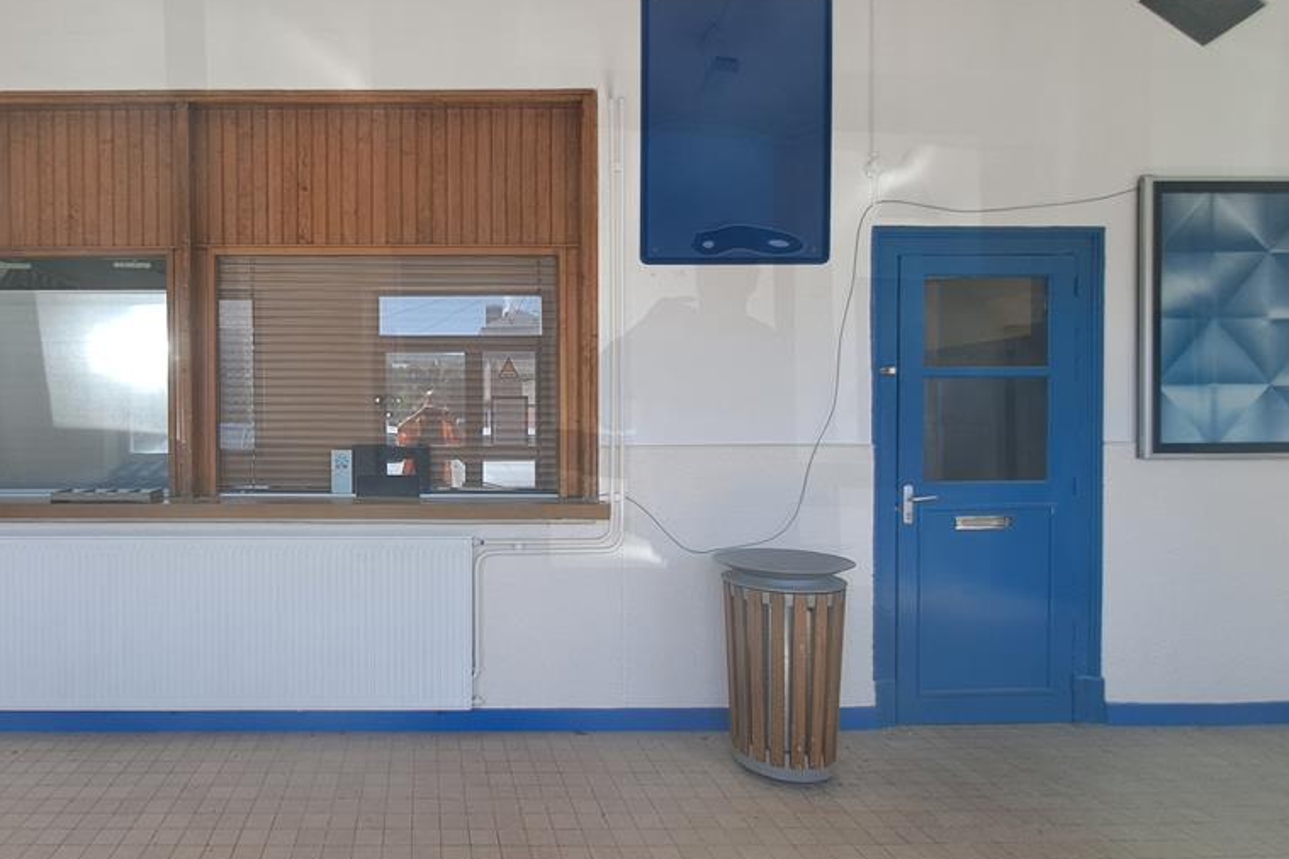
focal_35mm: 19
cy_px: 436
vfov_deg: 64.6
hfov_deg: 84.3
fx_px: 680
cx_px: 442
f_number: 2.2
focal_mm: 1.42
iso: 40
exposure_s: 1/107
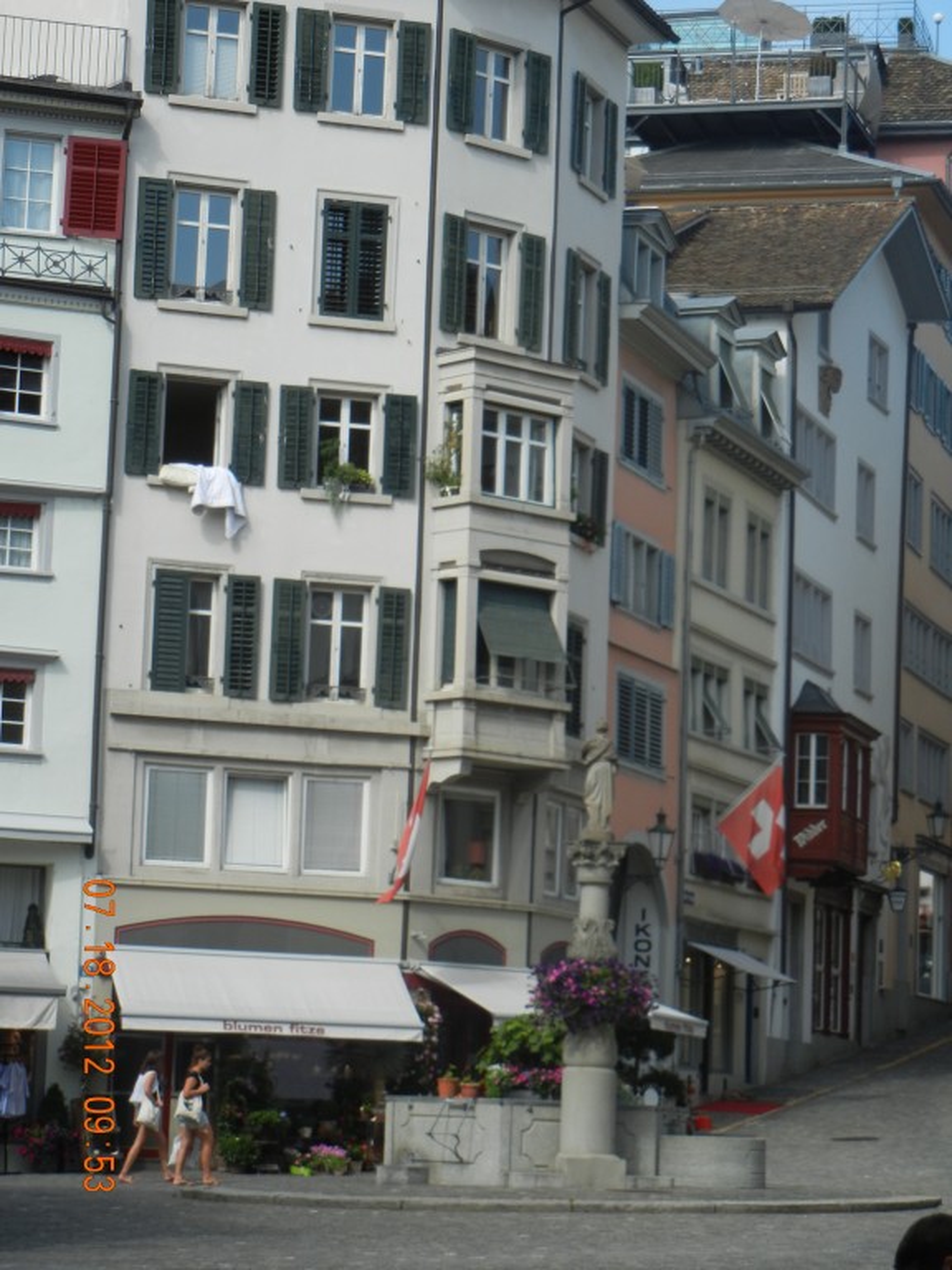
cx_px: 476
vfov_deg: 19.3
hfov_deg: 14.5
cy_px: 635
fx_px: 3740
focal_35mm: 102
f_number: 4.5
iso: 160
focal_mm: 18.3
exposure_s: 1/577
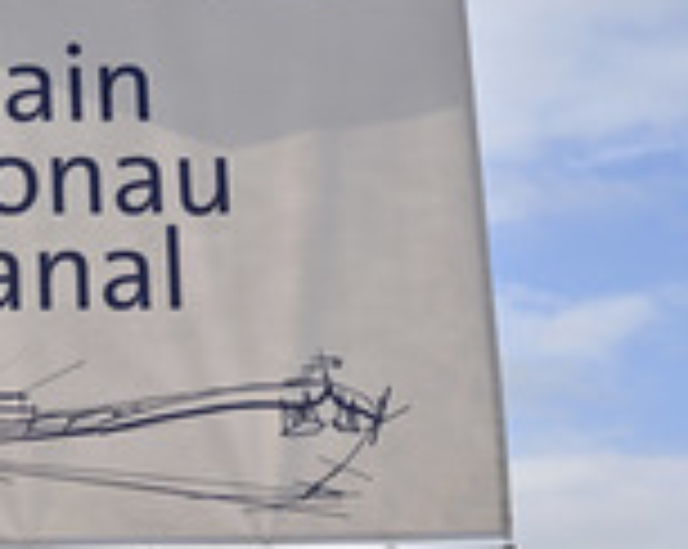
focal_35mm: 130
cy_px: 86
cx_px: -115
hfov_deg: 14.4
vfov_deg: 11.8
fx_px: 2644
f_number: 2.8
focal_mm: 47
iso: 64
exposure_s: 1/2000
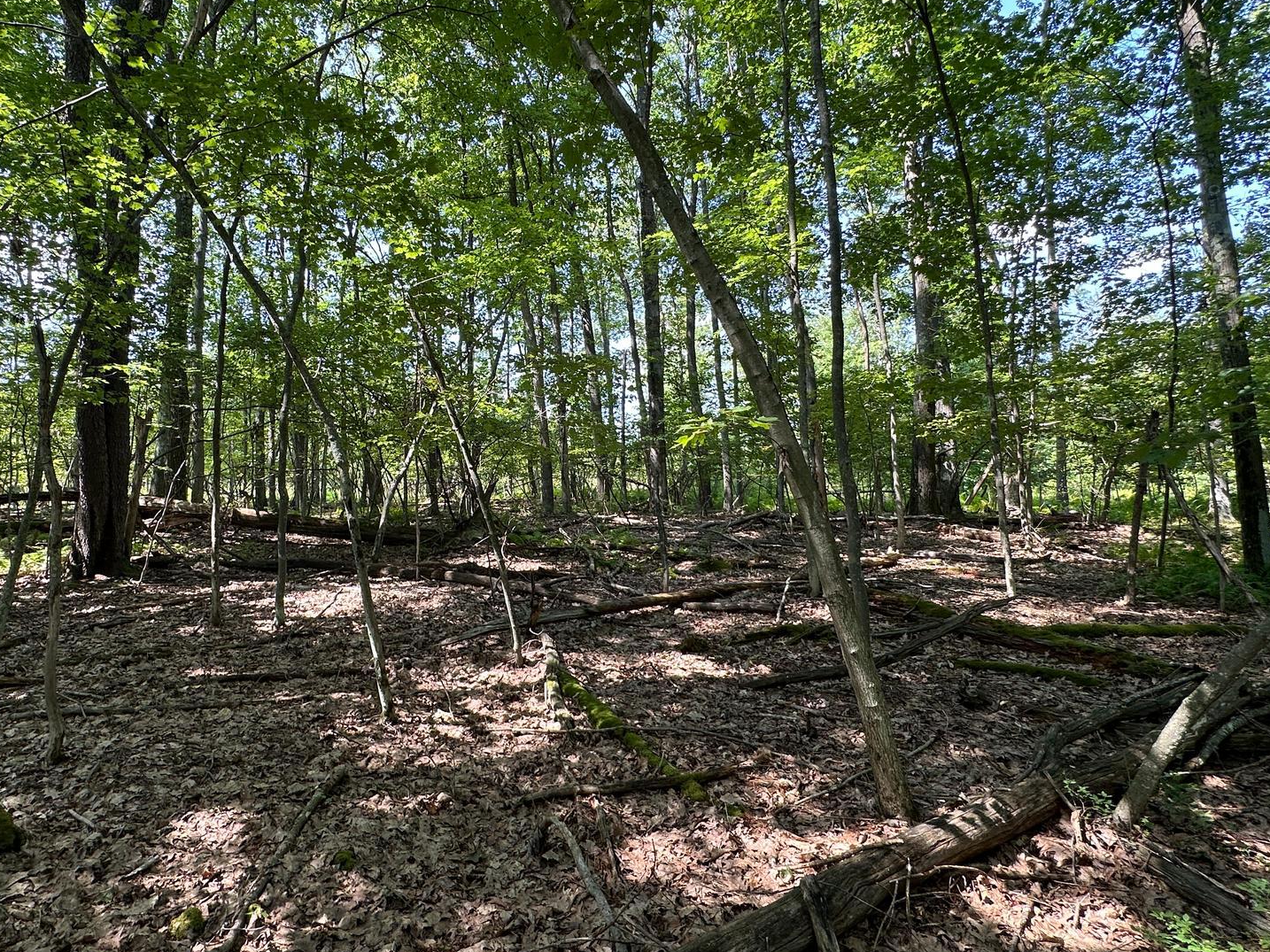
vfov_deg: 65.9
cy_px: 454
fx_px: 734
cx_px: 545
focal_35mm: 20
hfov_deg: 81.3
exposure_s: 1/123
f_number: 2.2
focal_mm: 2.22
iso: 40
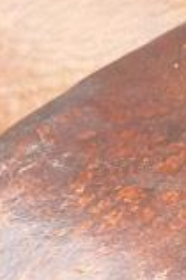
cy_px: 484
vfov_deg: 11.1
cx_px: 195
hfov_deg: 7.8
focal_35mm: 175
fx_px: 1359
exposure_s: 1/50
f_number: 2.4
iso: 160
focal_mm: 4.3
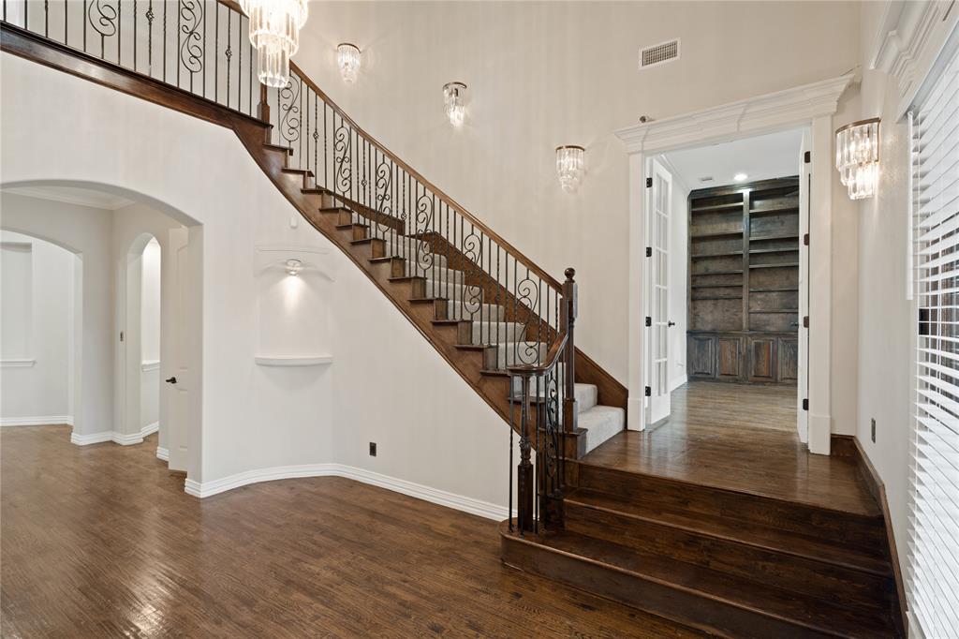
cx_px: 480
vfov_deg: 70.4
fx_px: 453
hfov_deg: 93.3
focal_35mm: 17
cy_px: 320
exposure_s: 3.2
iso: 500
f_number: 9
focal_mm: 17
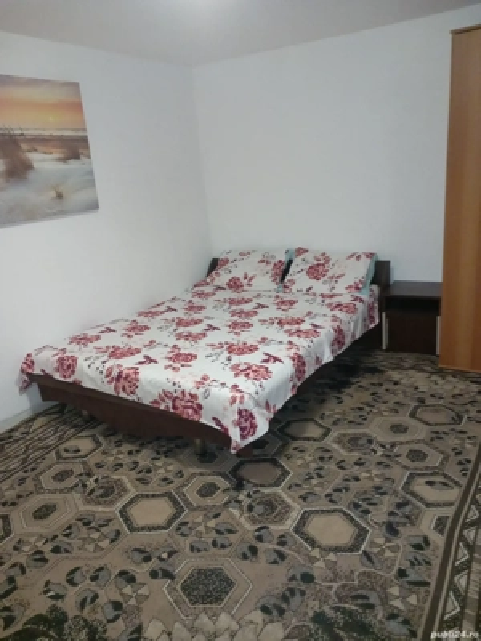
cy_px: 320
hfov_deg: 51.4
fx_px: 500
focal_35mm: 27
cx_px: 240
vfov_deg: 65.3
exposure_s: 1/20
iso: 500
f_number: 1.8
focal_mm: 4
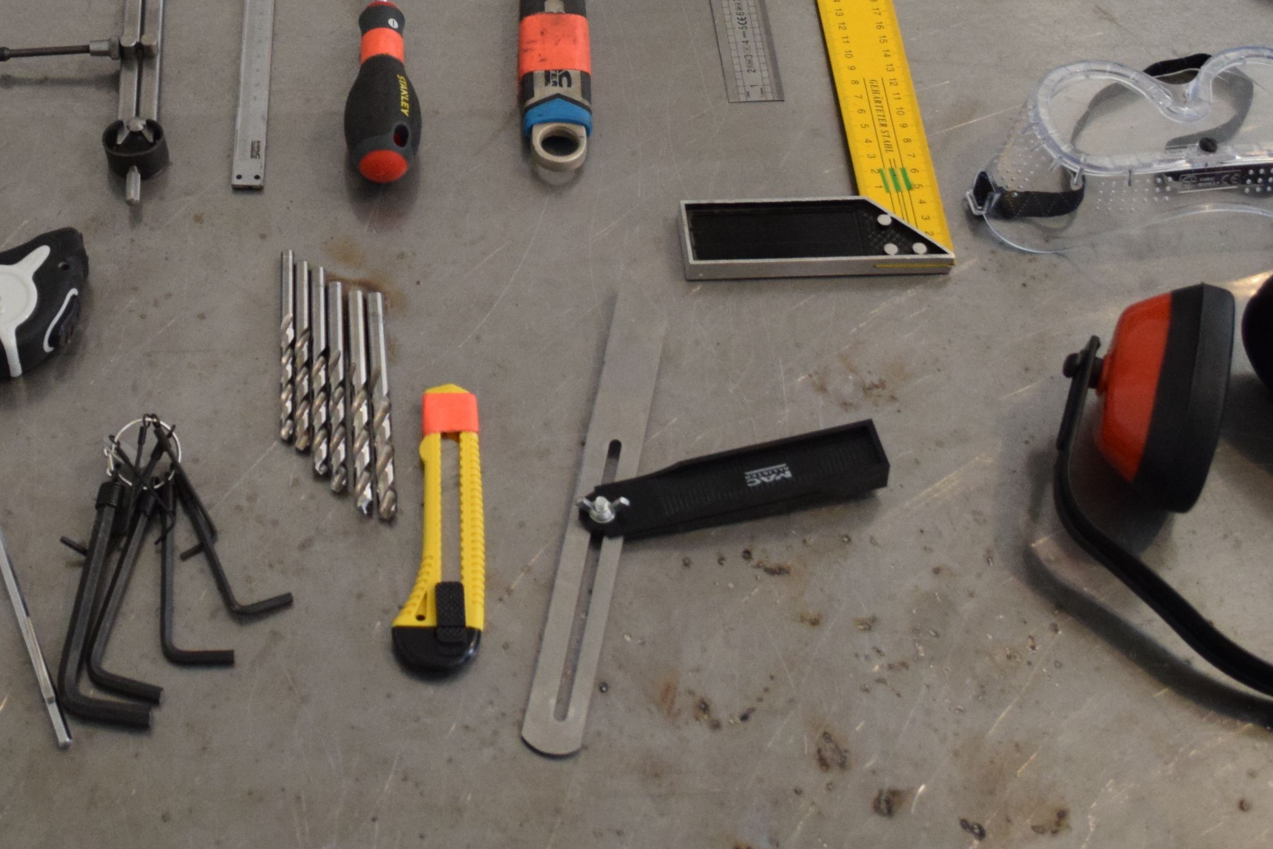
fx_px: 2299
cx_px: 211
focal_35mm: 65
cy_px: 26
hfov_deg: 30.0
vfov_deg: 20.3
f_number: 3.5
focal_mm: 18
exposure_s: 1/60
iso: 1400
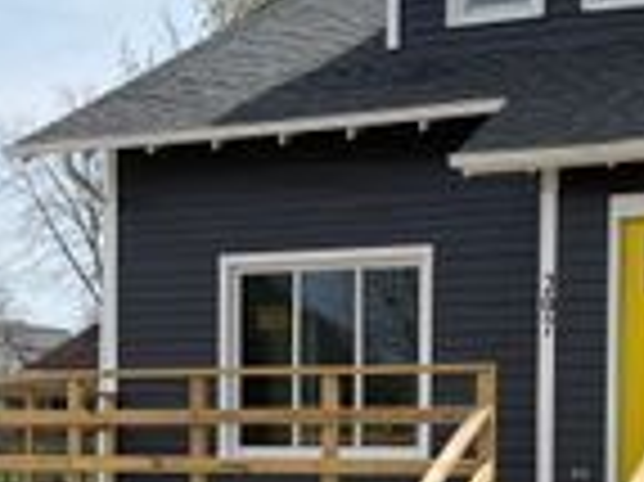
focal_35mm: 84
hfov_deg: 23.2
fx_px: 1561
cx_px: 437
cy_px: 462
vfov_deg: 17.2
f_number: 1.78
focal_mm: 6.76
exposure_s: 1/5319
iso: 80
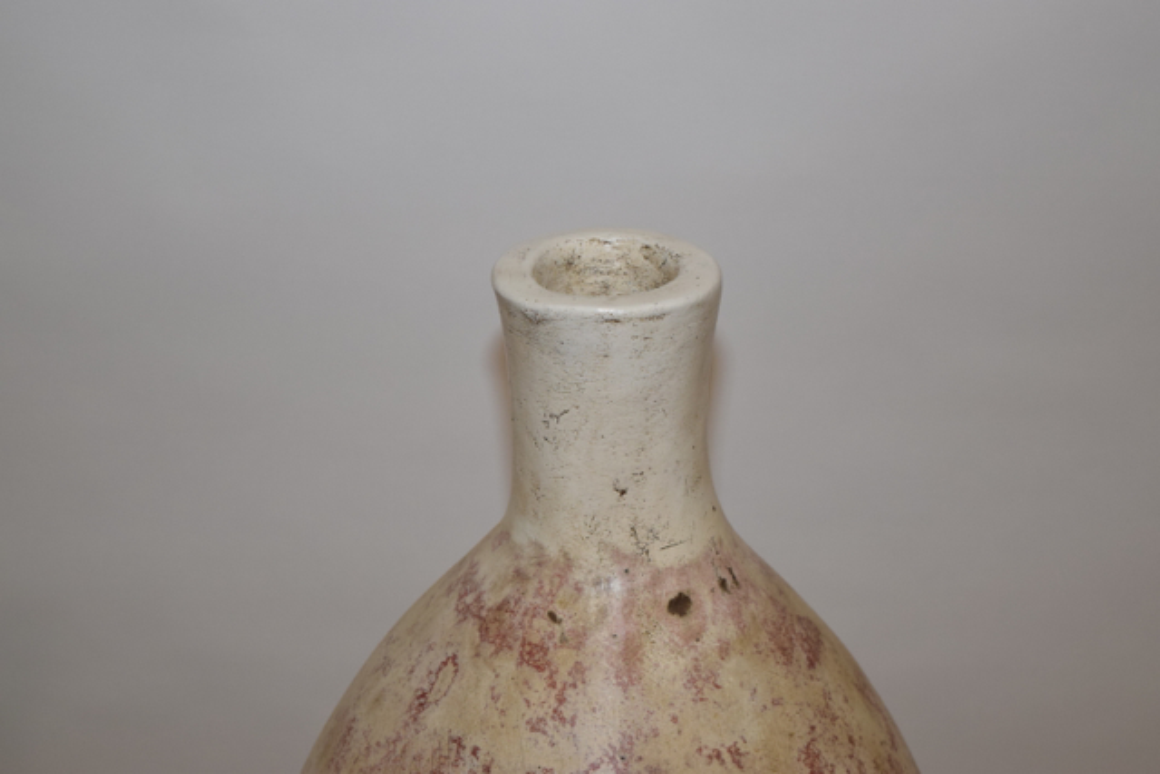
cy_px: 387
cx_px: 580
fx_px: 2659
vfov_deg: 16.6
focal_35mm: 82
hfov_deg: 24.6
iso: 800
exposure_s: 1/125
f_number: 5.6
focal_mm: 55
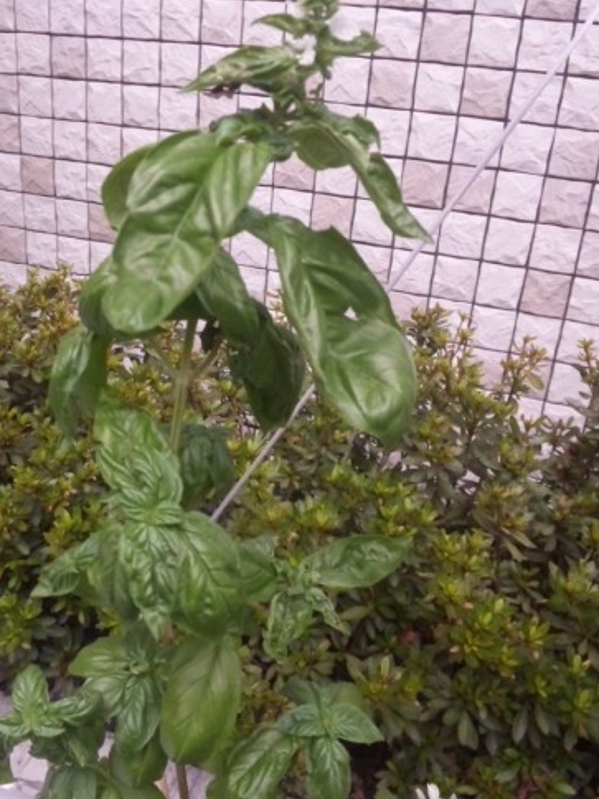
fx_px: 854
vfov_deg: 50.1
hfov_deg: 38.4
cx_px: 223
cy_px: 418
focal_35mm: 37
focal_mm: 5.07
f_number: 2.8
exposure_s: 1/485
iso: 200
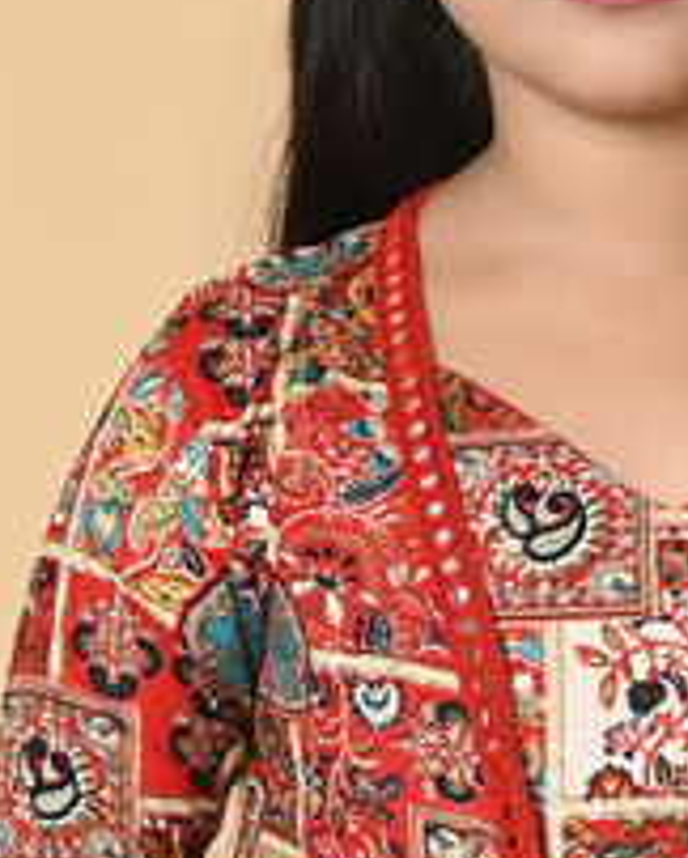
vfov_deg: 5.8
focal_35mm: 325
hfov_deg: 4.8
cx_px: 786
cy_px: 1516
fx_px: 8260
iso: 250
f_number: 11
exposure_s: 1/160
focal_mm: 70
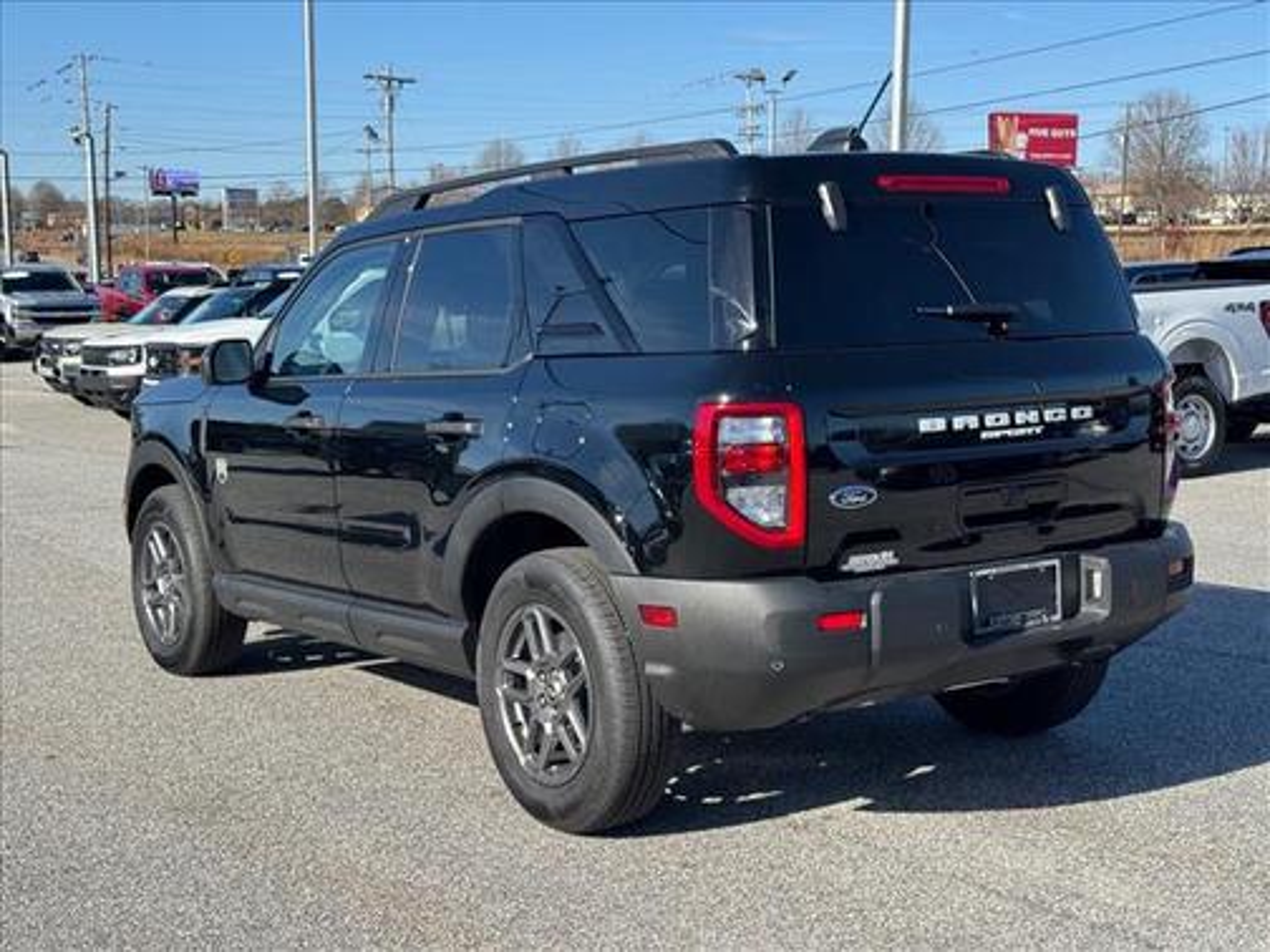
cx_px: 635
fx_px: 1761
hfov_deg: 39.7
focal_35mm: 48
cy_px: 476
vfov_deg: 30.3
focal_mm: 6.76
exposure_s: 1/2513
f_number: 1.78
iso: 64
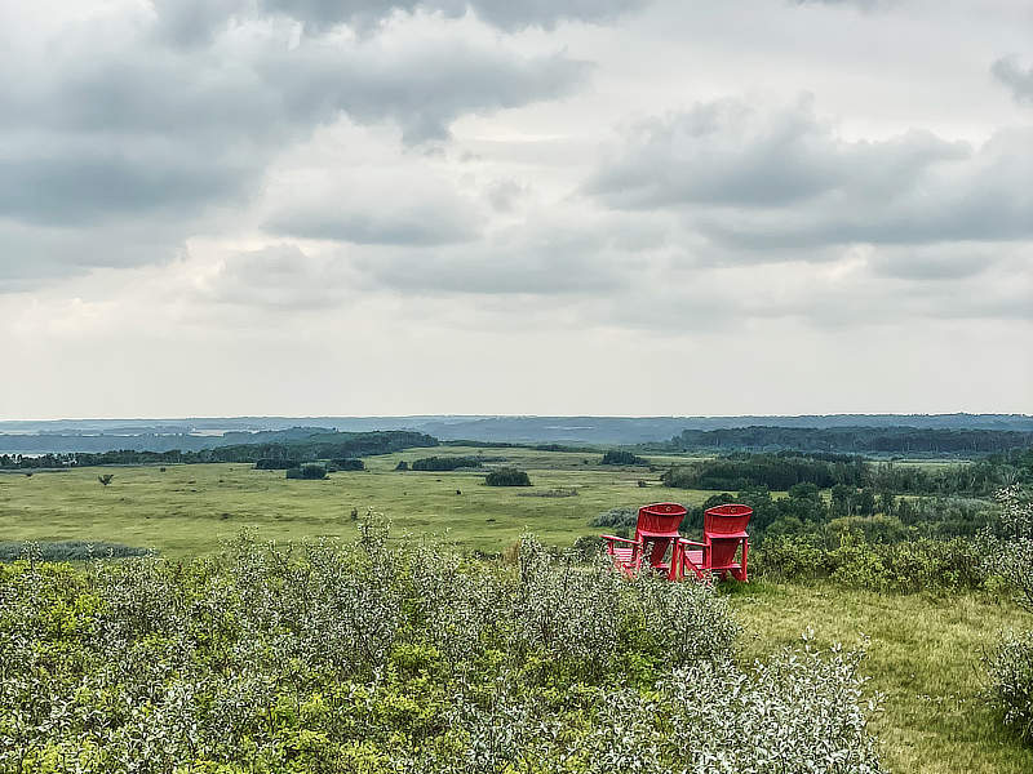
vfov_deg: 28.0
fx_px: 1552
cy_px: 387
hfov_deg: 36.8
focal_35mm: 52
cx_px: 516
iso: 25
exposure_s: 1/1776
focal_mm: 6
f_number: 2
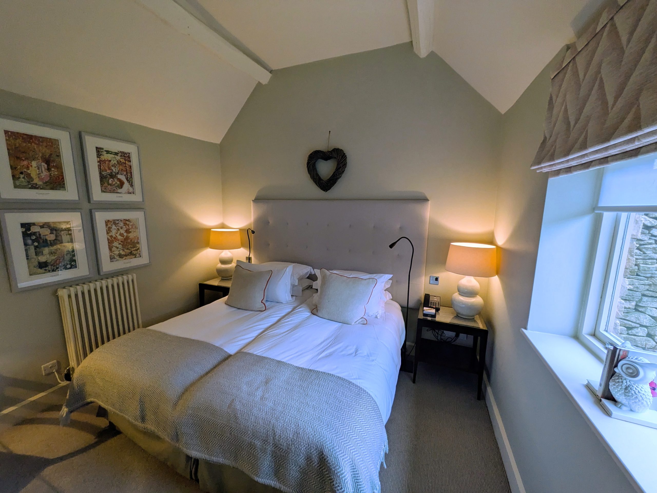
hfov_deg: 102.1
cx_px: 328
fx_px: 266
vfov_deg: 85.7
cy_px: 246
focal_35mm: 14
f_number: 2.2
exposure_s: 1/50
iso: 88
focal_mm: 1.83
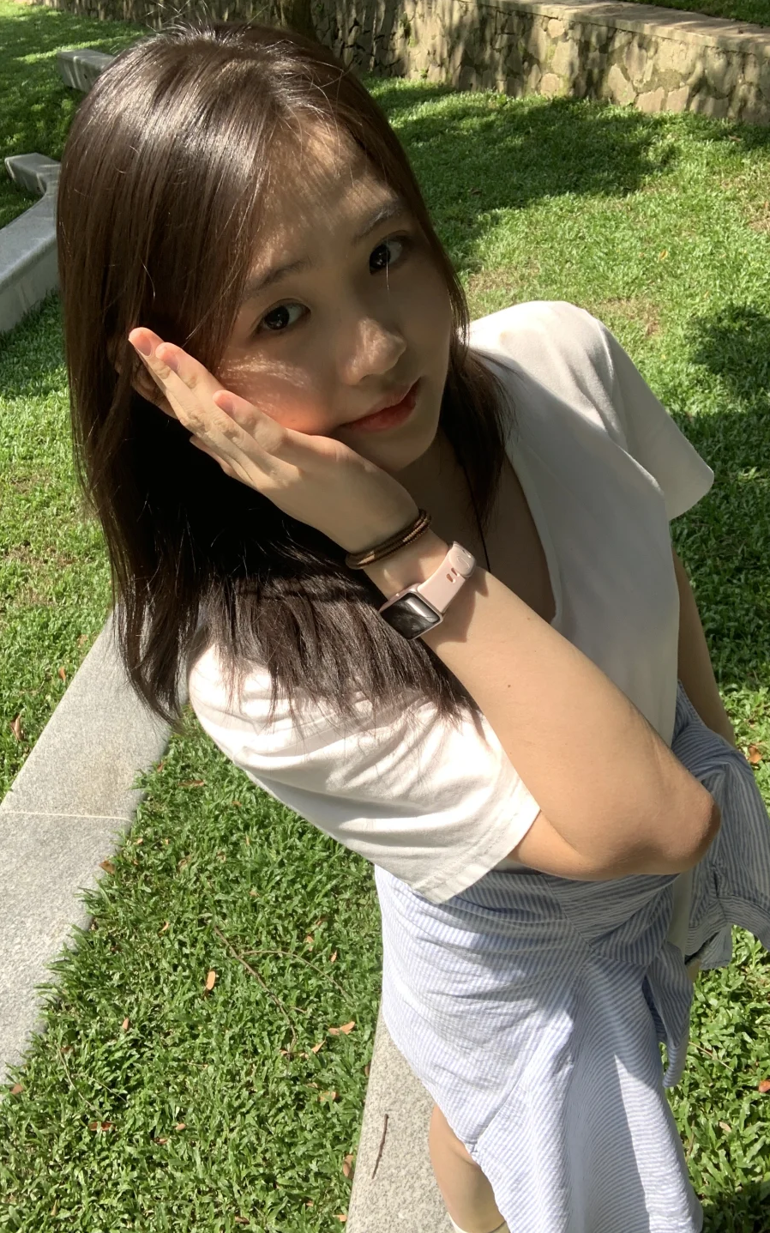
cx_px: 352
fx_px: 1142
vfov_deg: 56.7
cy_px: 616
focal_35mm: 34
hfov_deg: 37.2
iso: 16
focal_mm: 2.87
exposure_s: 1/223
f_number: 2.2
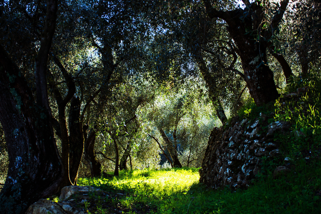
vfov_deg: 29.9
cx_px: 160
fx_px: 401
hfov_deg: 43.6
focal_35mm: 45
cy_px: 107
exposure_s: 1/200
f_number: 4.5
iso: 200
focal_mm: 30
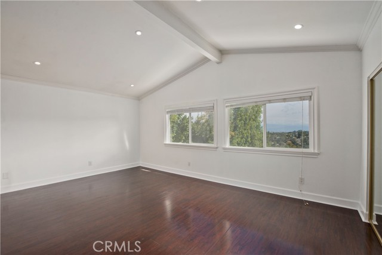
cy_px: 128
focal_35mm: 16
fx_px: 170
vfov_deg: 73.8
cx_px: 191
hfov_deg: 96.7
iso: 400
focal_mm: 16
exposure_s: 1/2000
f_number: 7.1
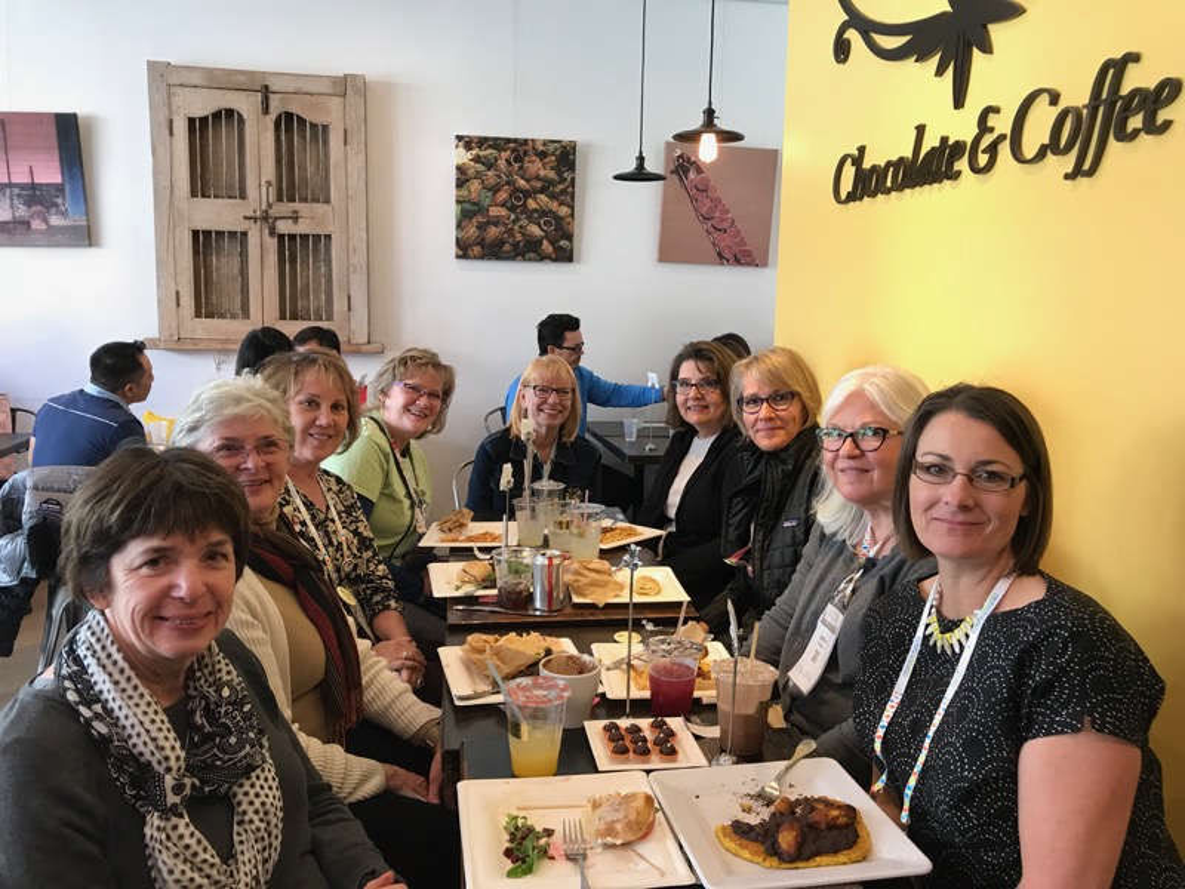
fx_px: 959
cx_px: 592
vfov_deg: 49.7
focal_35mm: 28
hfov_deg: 63.4
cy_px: 444
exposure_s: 1/24
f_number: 1.8
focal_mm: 3.99
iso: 40
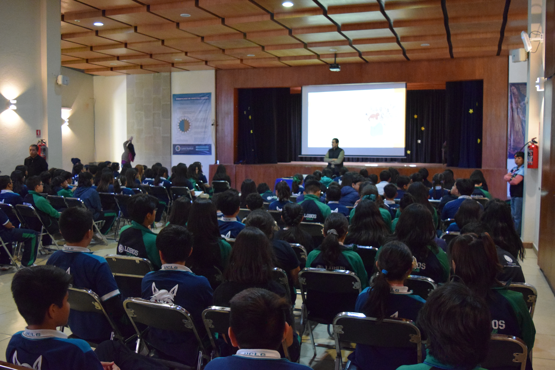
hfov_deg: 57.2
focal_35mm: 33
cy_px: 185
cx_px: 278
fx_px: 509
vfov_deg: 40.0
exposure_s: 1/60
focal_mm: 22
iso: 6400
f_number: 3.8
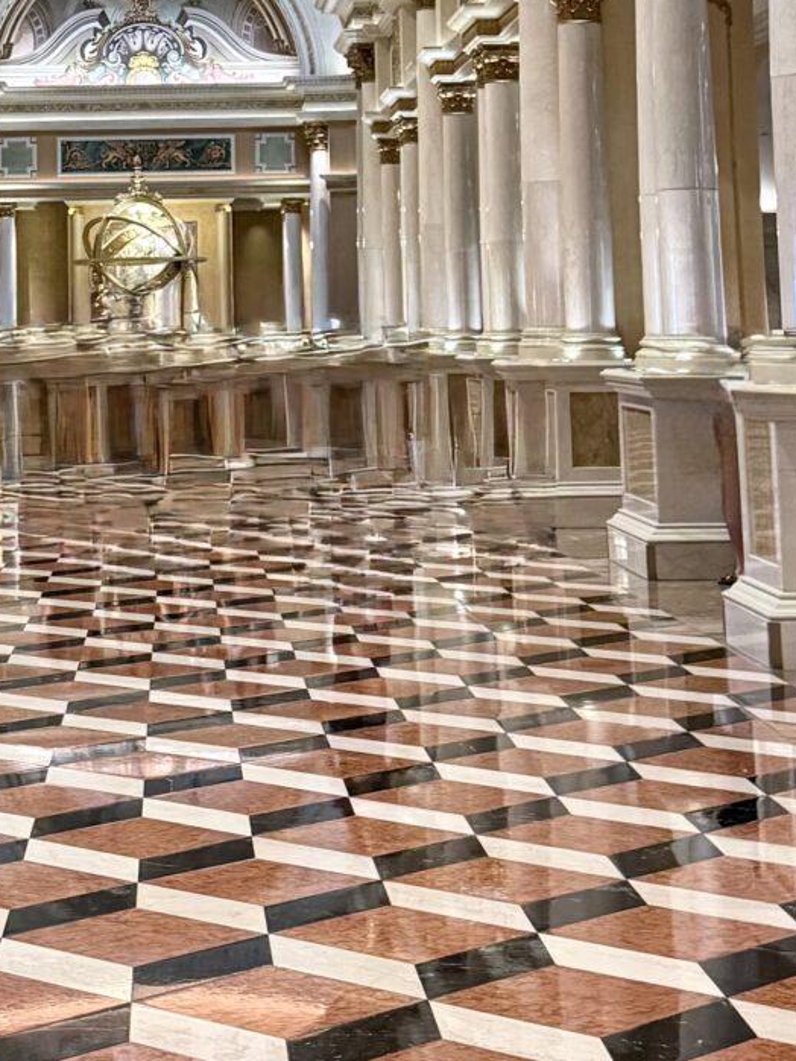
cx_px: 125
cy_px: 15
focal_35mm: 88
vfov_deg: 21.5
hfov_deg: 16.6
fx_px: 2696
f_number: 1.78
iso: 400
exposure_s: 1/57
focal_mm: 6.76
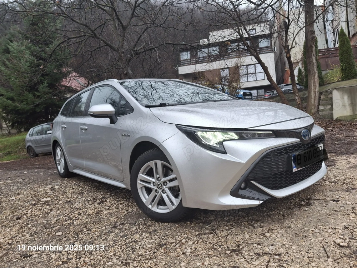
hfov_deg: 69.4
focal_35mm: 25
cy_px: 134
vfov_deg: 54.9
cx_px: 178
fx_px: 258
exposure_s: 1/120
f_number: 1.8
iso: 32
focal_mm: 4.69
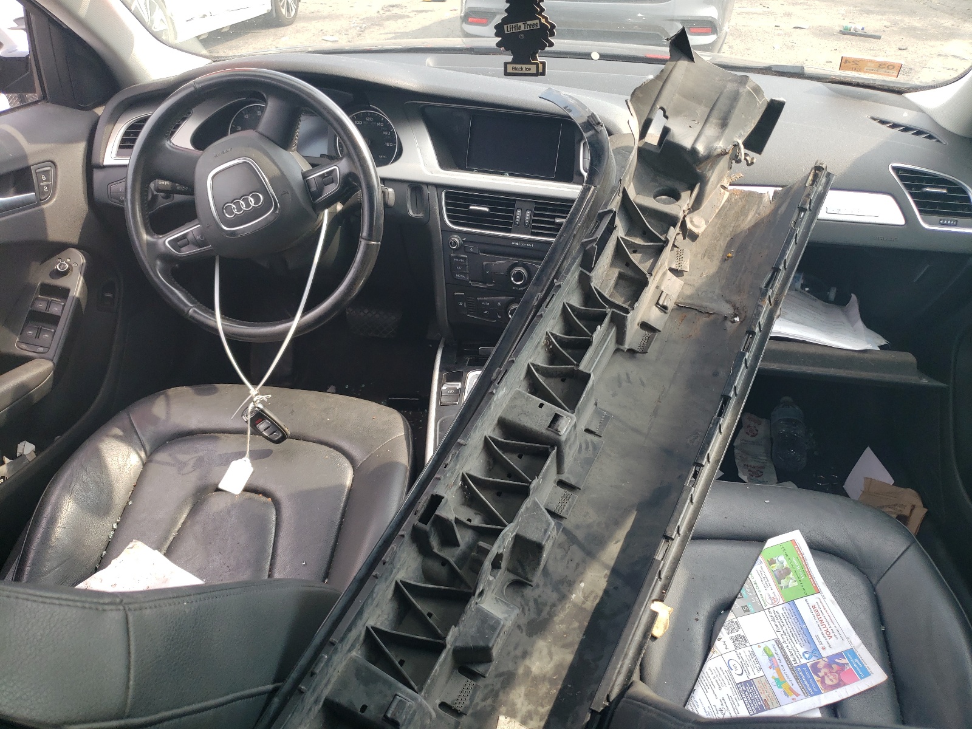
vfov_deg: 53.1
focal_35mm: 26
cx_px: 486
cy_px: 364
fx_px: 730
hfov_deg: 67.3
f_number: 1.5
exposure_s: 1/312
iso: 50
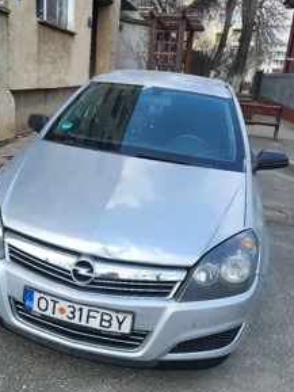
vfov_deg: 51.3
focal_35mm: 36
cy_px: 214
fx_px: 407
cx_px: 98
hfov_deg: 39.2
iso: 40
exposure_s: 1/667
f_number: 1.8
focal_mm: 5.4
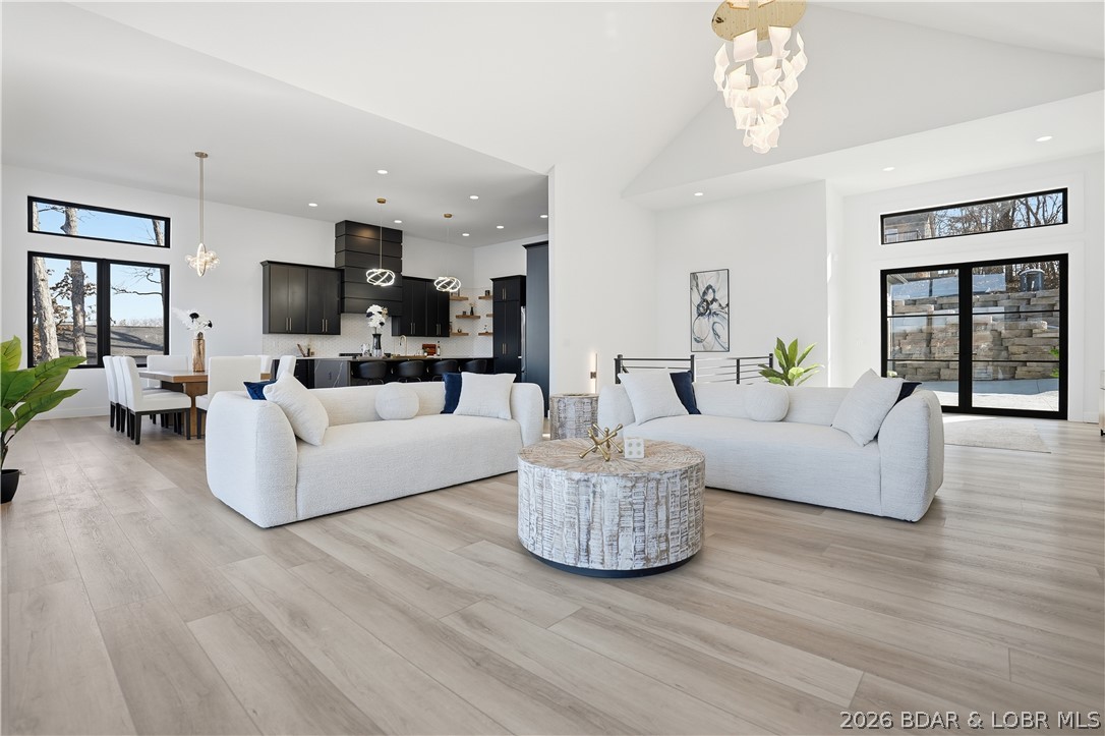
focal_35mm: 16
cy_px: 368
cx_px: 552
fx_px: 491
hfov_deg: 96.8
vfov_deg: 73.7
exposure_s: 1/3200
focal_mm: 16
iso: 160
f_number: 3.2
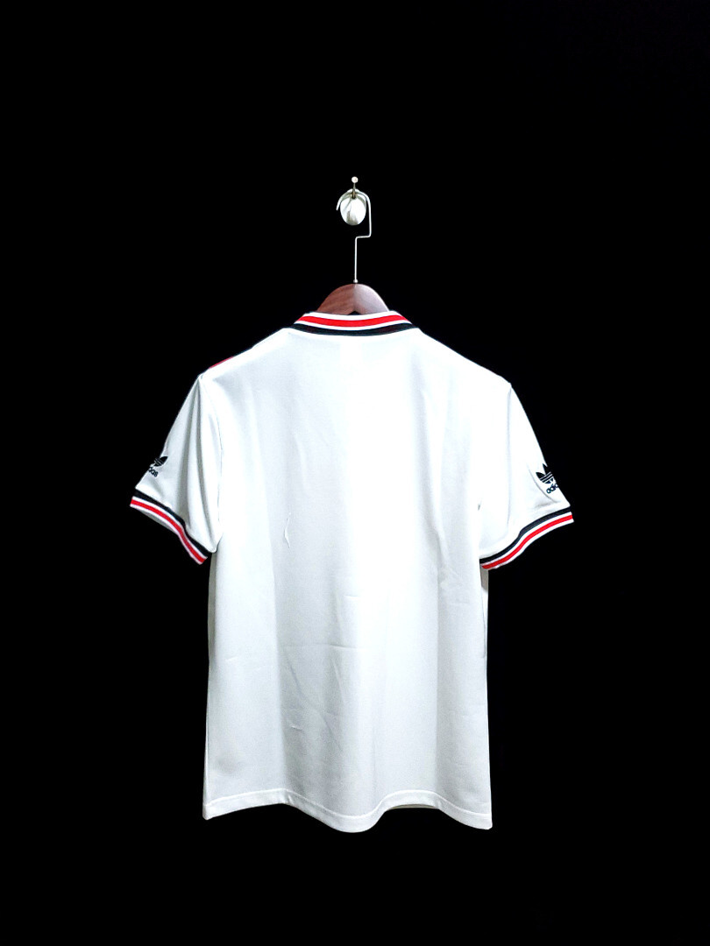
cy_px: 473
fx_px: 711
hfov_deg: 53.1
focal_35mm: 26
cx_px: 355
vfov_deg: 67.3
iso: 500
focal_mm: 4.3
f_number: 1.5
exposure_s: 1/30
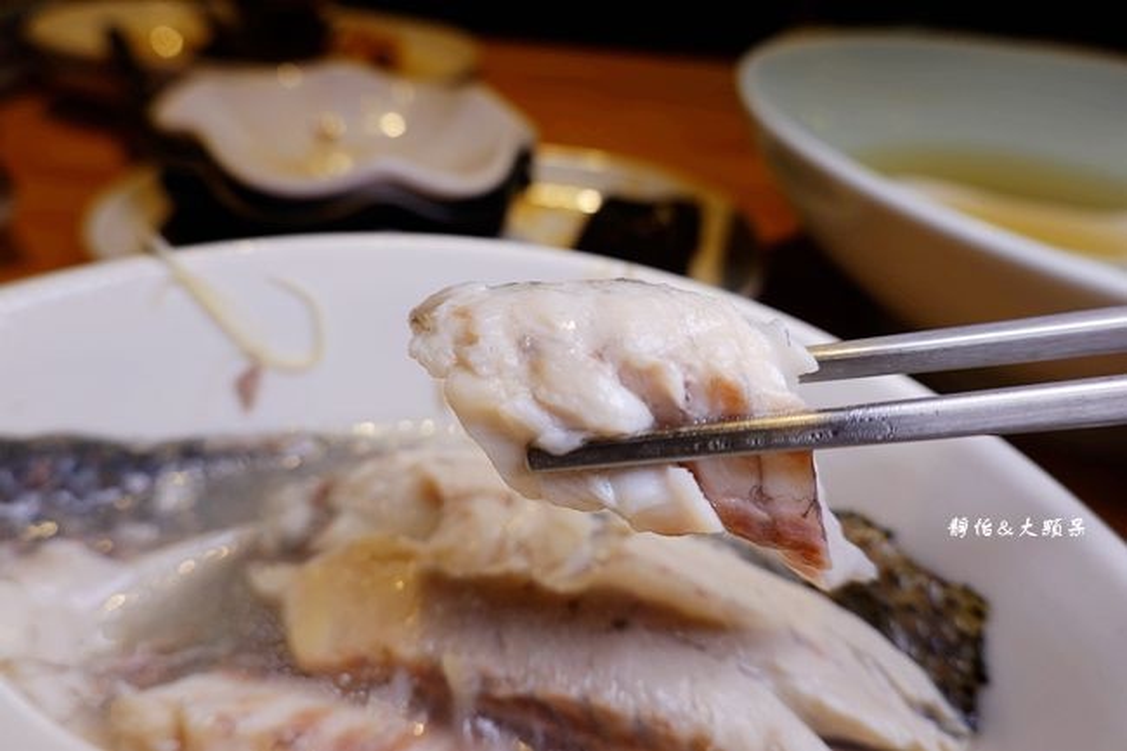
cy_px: 376
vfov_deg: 53.1
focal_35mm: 24
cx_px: 564
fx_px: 751
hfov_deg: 73.8
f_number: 3.2
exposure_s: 1/200
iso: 125
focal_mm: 9
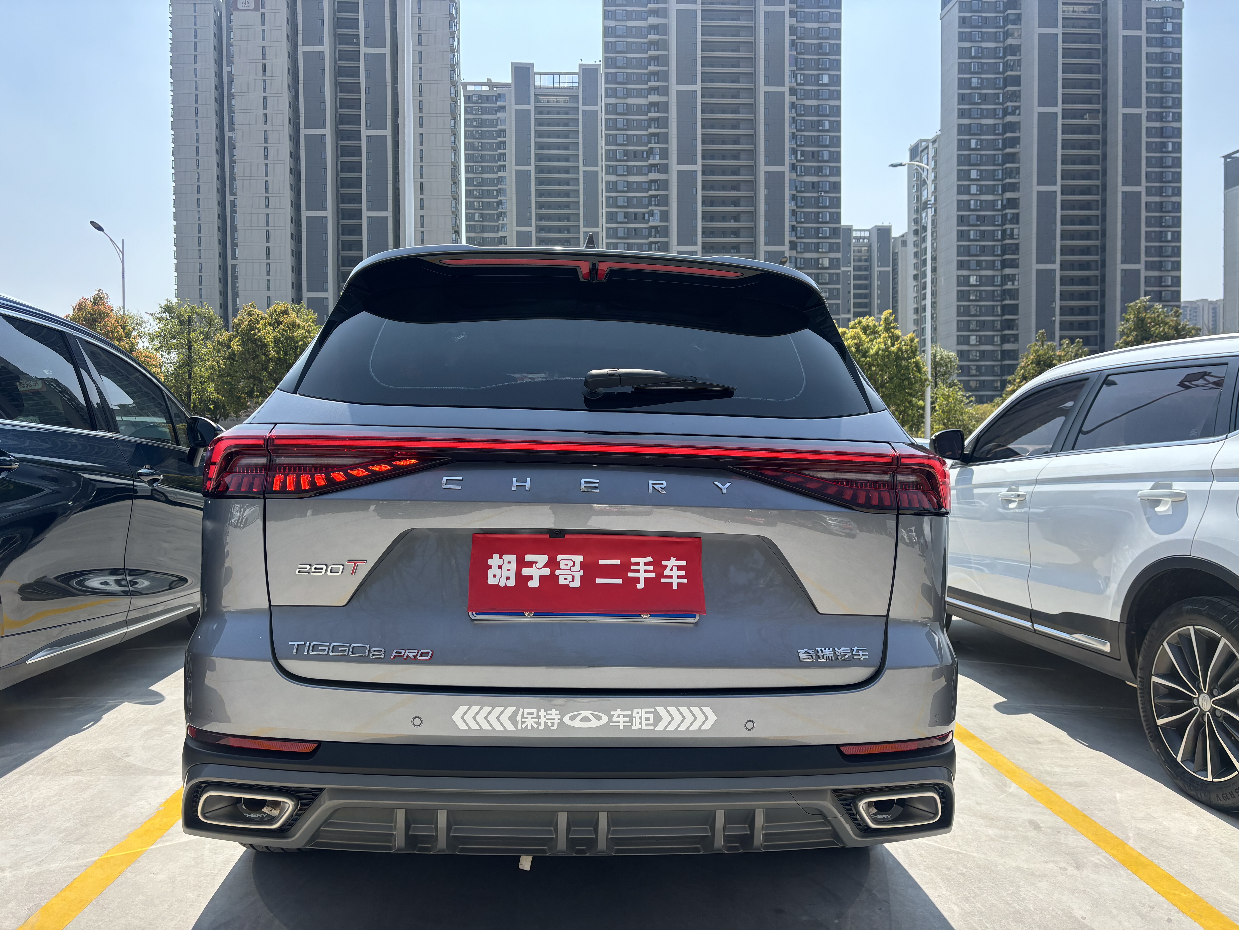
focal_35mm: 26
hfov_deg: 67.3
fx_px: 931
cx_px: 620
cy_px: 465
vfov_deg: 53.1
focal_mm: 5.96
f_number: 1.6
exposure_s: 1/1949
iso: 50
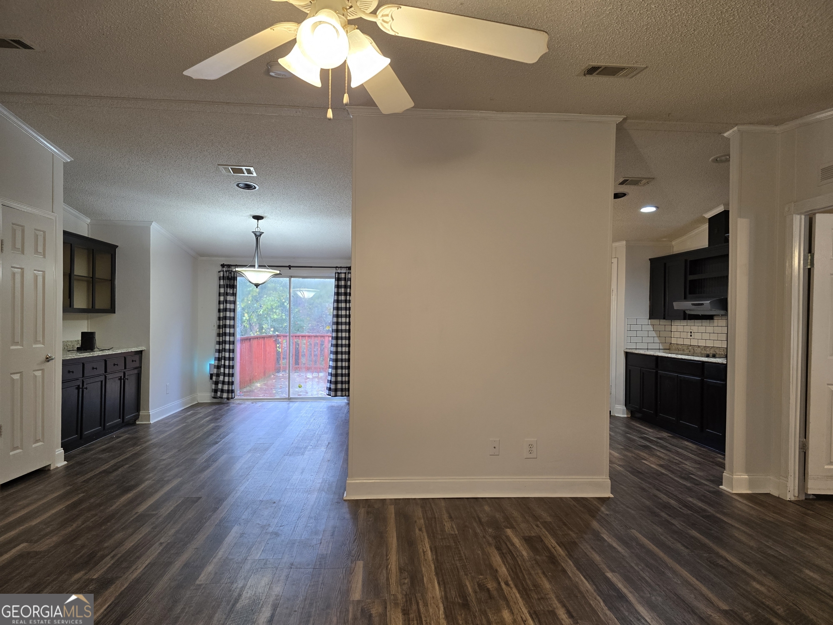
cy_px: 312
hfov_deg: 73.9
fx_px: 553
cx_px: 416
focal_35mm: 23
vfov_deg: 58.9
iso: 200
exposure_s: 1/120
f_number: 1.7
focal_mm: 6.3
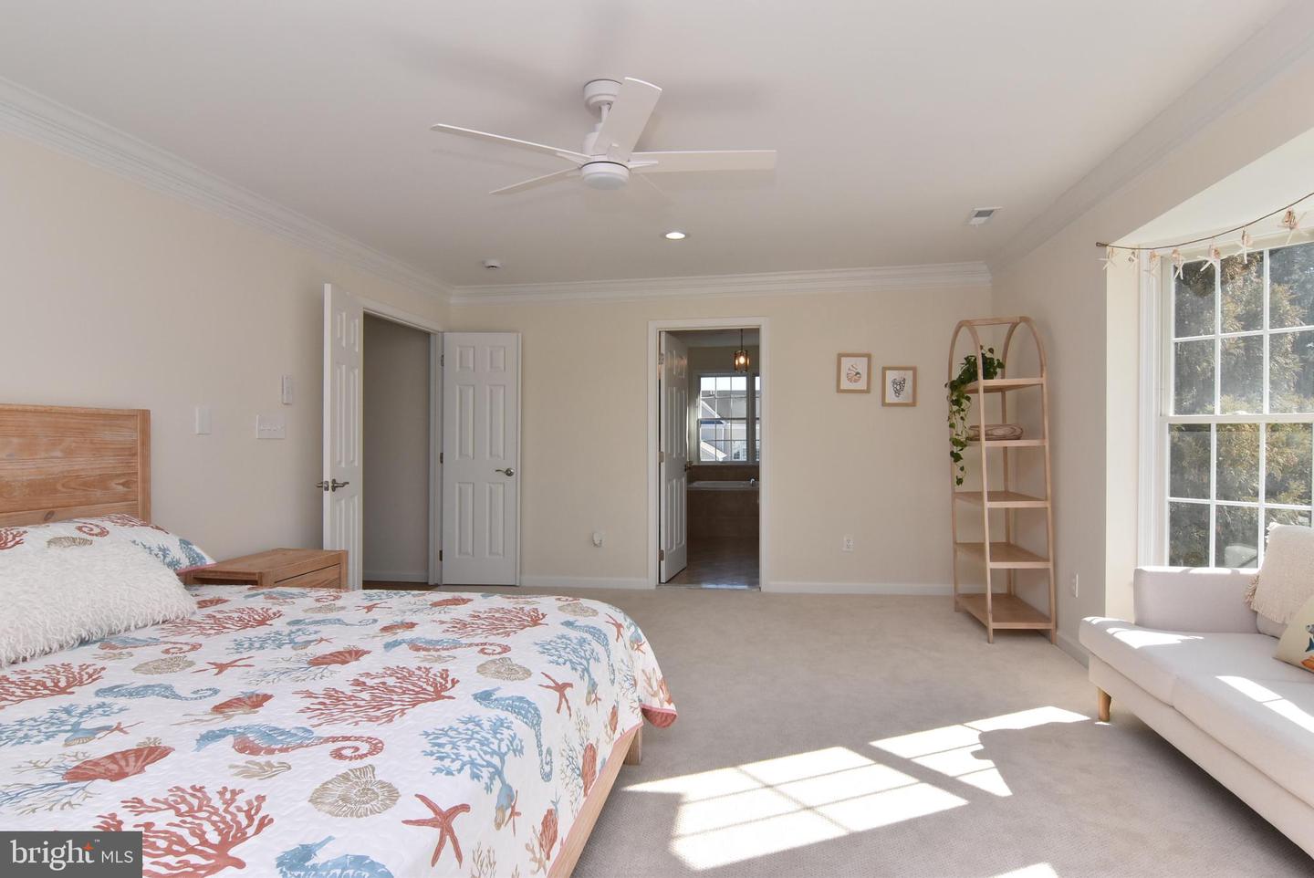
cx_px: 657
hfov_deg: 90.0
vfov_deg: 67.5
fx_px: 657
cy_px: 439
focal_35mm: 18
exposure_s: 1/160
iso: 800
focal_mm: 12
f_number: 18
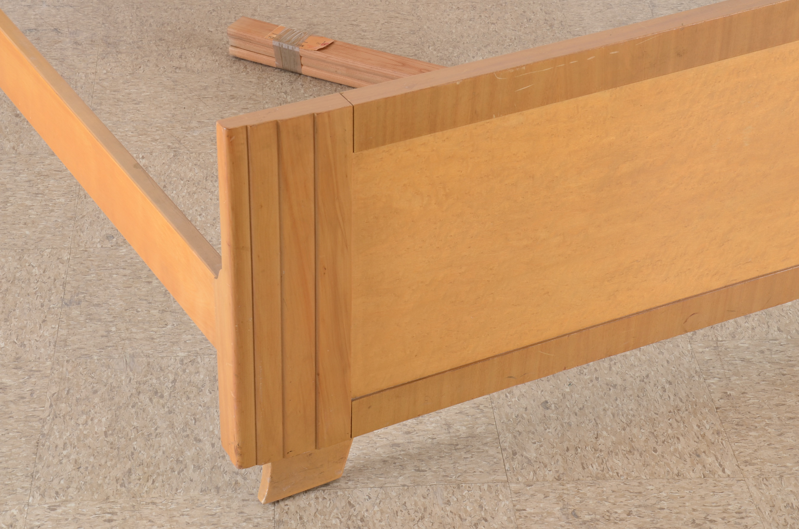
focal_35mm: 78
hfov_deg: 26.0
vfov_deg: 17.4
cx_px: 400
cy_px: 264
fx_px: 1728
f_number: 13
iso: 125
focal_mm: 52
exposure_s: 1/100
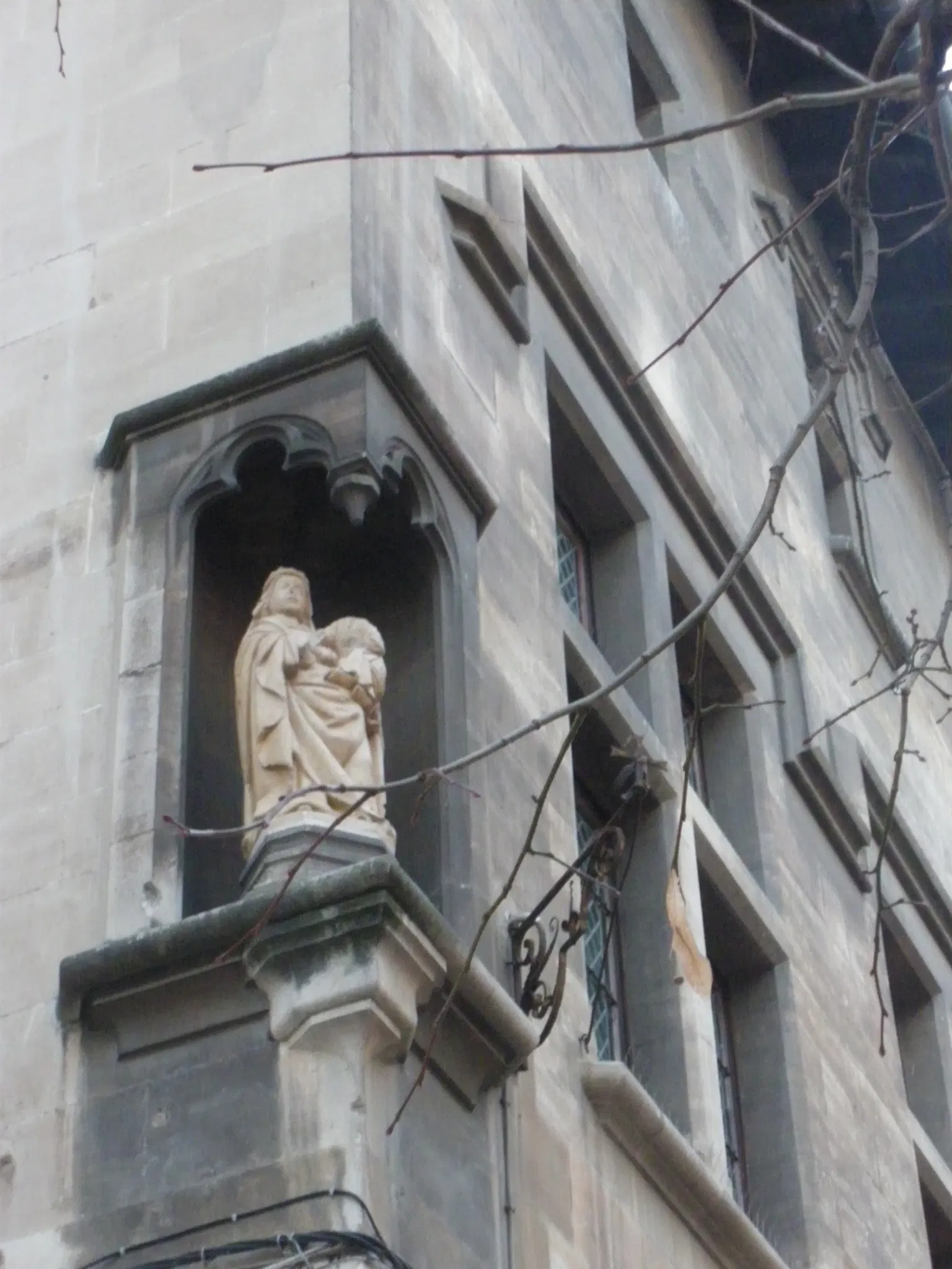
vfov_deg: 24.4
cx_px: 476
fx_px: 2934
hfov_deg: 18.4
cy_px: 634
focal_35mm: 80
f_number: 4.8
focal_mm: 14.1
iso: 800
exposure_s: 1/20
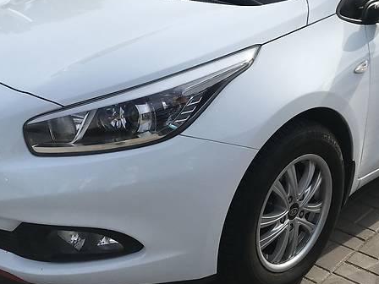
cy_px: 95
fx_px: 547
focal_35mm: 50
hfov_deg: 38.0
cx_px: 227
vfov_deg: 28.9
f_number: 1.8
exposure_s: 1/2907
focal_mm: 4
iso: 20
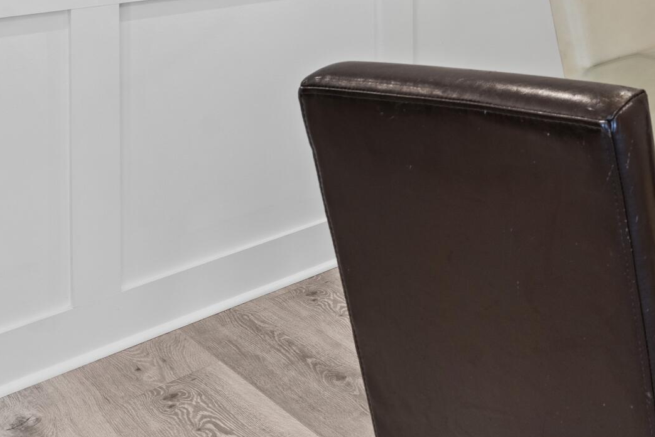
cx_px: 879
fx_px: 837
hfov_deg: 31.4
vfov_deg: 24.6
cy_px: -162
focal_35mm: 46
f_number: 8
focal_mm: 16
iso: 400
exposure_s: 1/4
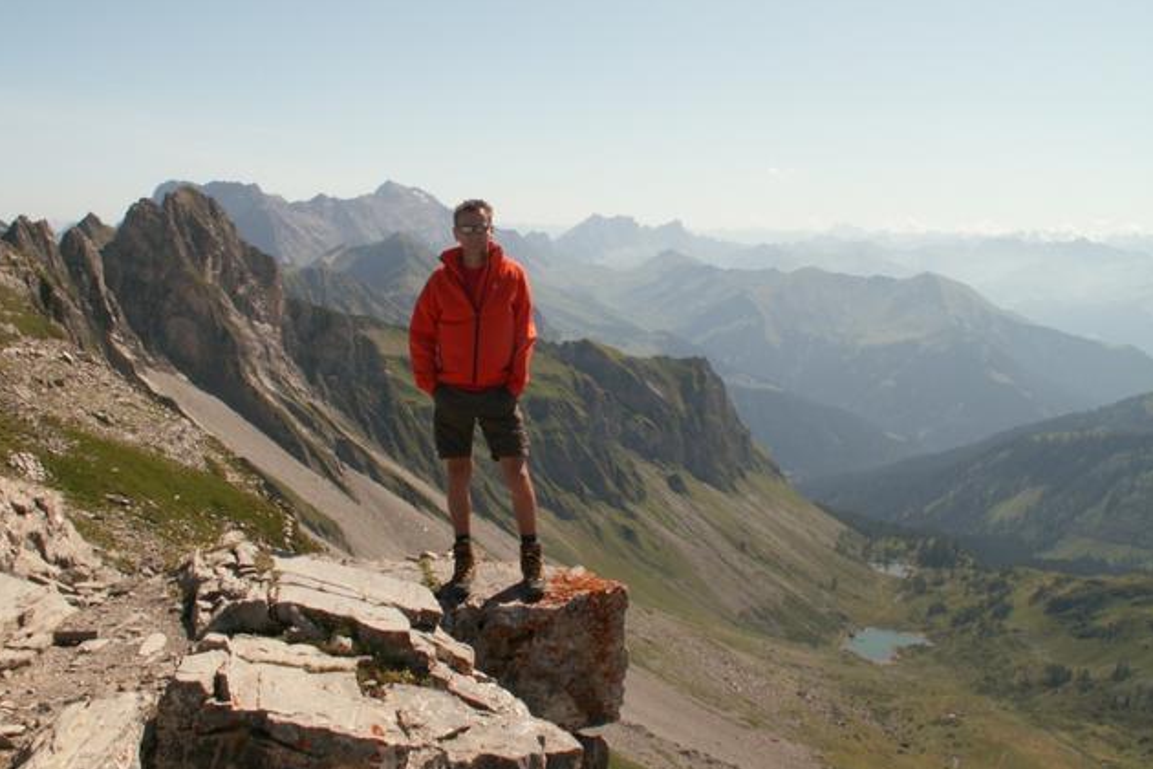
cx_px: 575
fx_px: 1185
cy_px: 344
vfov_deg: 35.9
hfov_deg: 51.9
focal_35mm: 37
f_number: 7.1
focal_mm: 5.86
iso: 50
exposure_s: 1/200
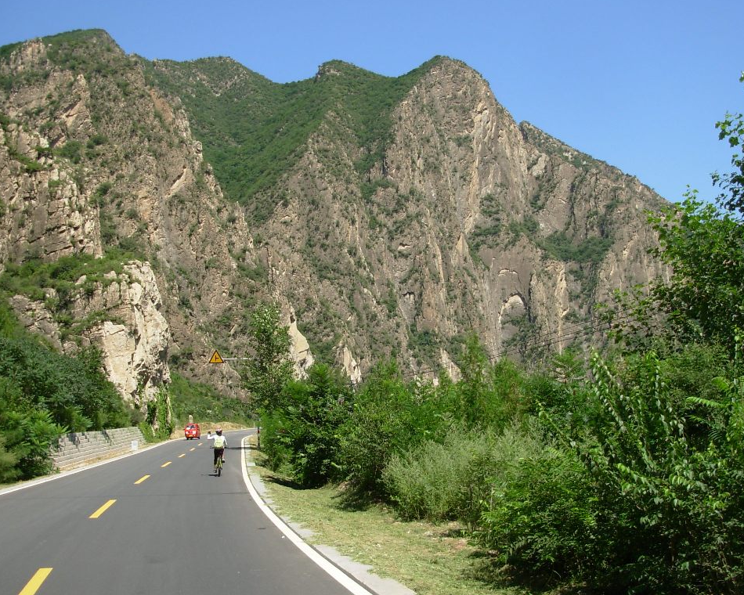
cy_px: 295
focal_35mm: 40
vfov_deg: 37.3
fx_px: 881
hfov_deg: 45.8
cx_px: 385
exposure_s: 1/790
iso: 50
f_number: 2.9
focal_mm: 6.3
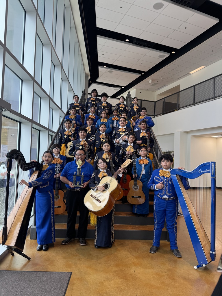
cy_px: 148
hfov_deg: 56.8
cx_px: 111
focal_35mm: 24
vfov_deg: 71.6
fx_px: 205
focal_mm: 6.76
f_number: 1.78
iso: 100
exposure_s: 1/121
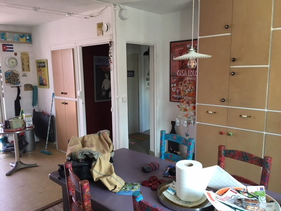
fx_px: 235
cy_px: 106
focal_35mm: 29
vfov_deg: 48.2
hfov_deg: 61.7
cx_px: 140
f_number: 2.2
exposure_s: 1/33
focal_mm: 4.15
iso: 40
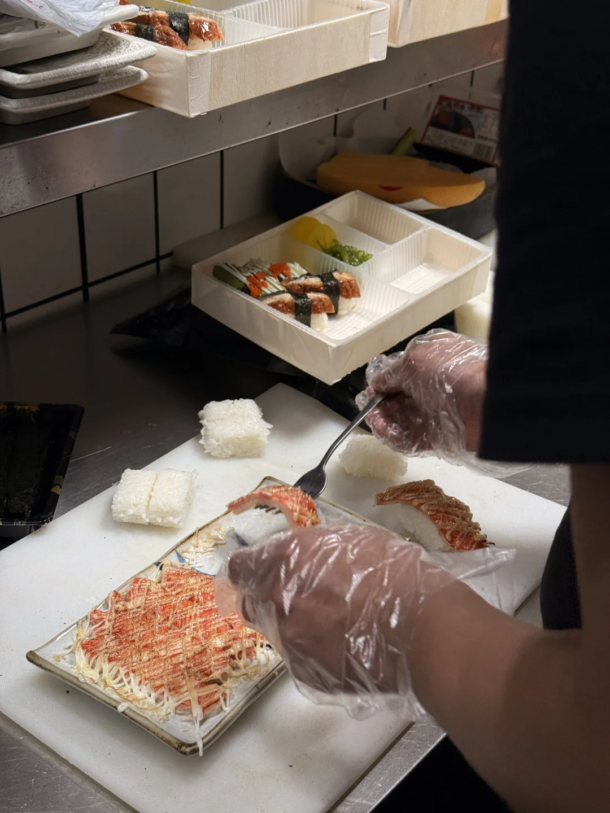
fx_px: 1128
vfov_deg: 39.7
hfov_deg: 30.3
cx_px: 305
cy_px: 406
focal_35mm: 48
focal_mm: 6.76
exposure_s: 1/50
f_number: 1.78
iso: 80
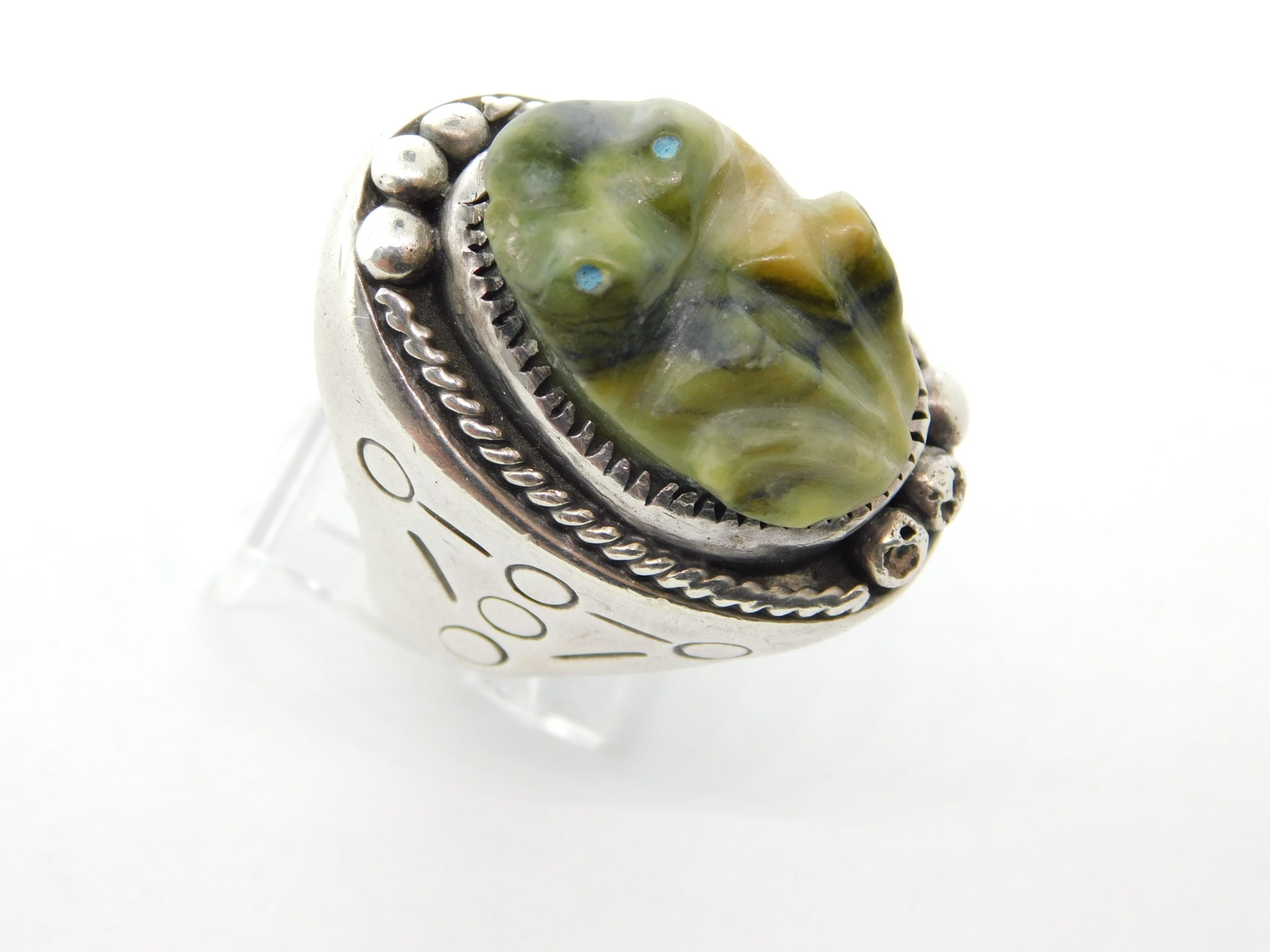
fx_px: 2935
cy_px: 476
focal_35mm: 80
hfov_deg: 24.4
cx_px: 635
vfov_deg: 18.4
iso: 125
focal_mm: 14.2
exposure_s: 1/100
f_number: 4.4
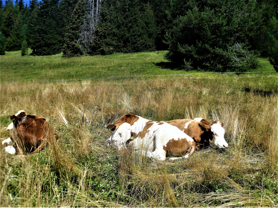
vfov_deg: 40.7
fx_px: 281
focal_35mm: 35
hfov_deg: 52.6
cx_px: 139
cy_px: 104
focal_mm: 6.3
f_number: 8.2
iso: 80
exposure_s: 1/165
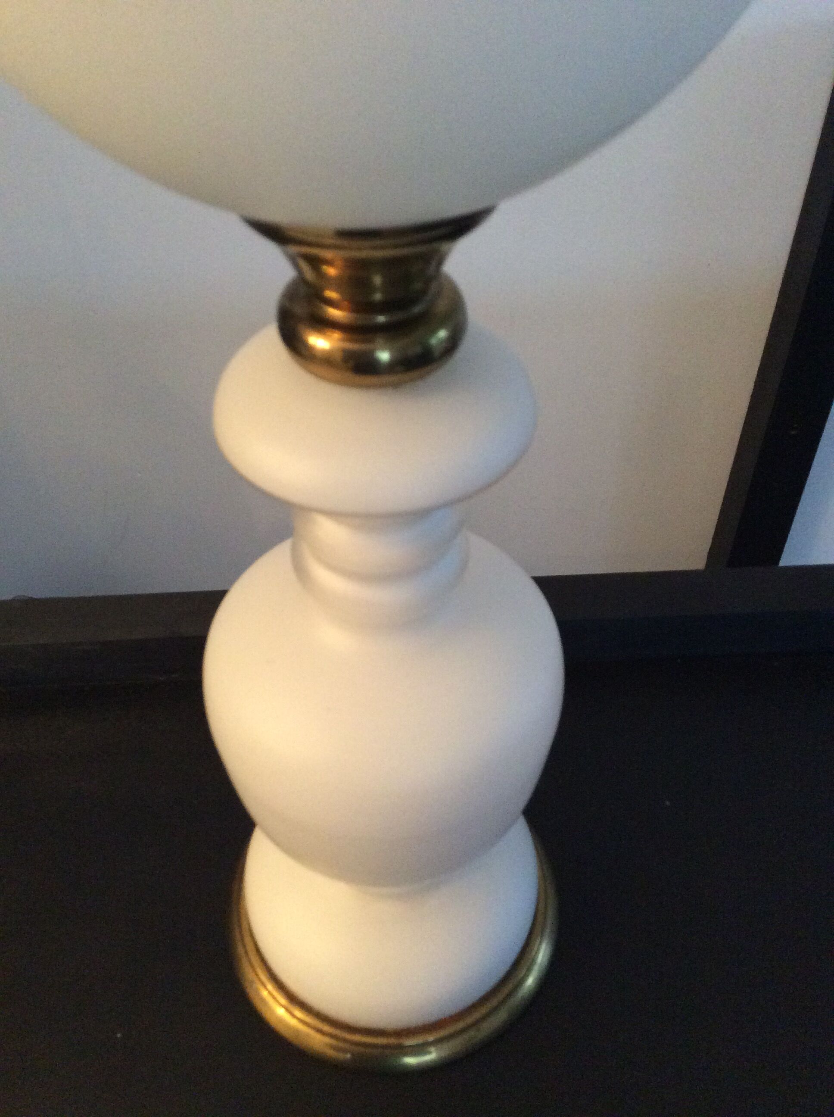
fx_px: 1031
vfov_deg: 56.9
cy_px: 558
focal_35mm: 32
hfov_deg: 44.1
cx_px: 417
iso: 250
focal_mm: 3.3
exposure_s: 1/20
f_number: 2.4
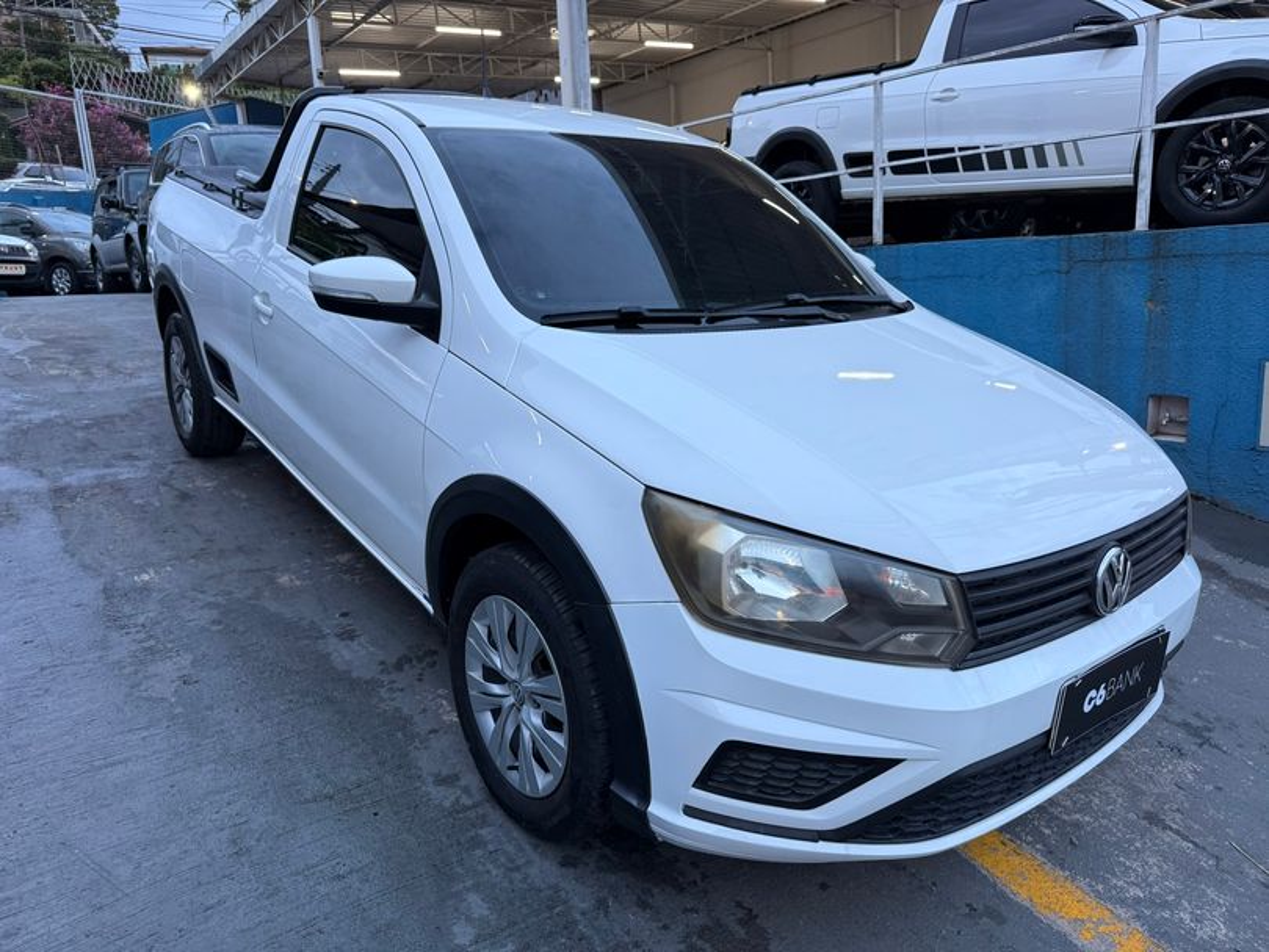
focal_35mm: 24
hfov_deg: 71.6
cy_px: 476
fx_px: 880
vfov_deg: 56.8
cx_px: 634
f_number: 1.78
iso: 200
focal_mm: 6.76
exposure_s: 1/120
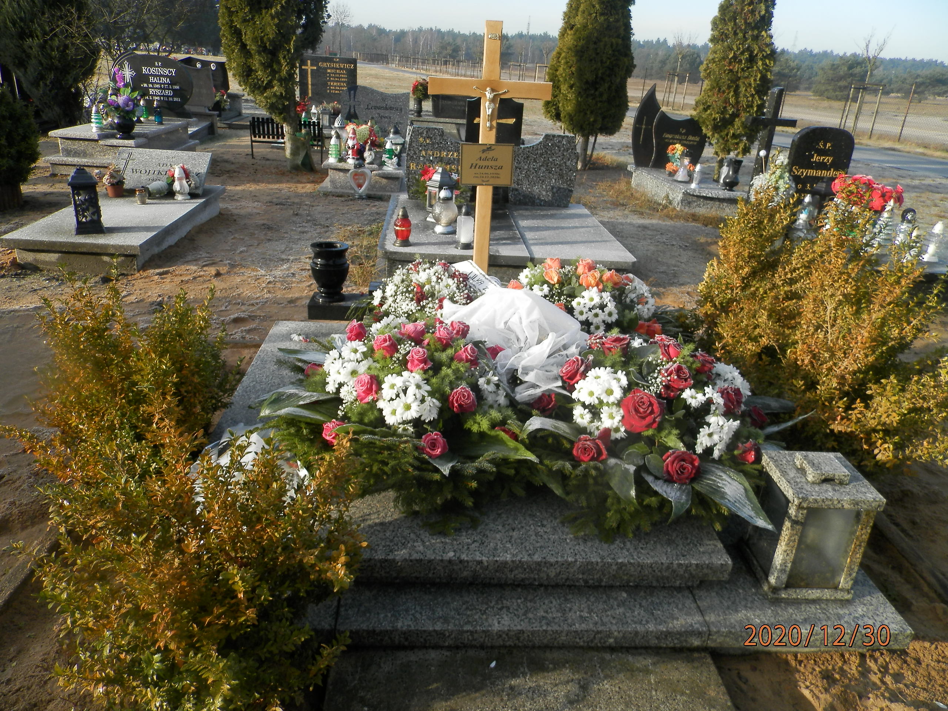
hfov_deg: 69.4
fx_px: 685
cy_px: 356
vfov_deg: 54.9
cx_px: 474
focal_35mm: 25
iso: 80
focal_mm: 4.5
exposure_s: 1/320
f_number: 3.1
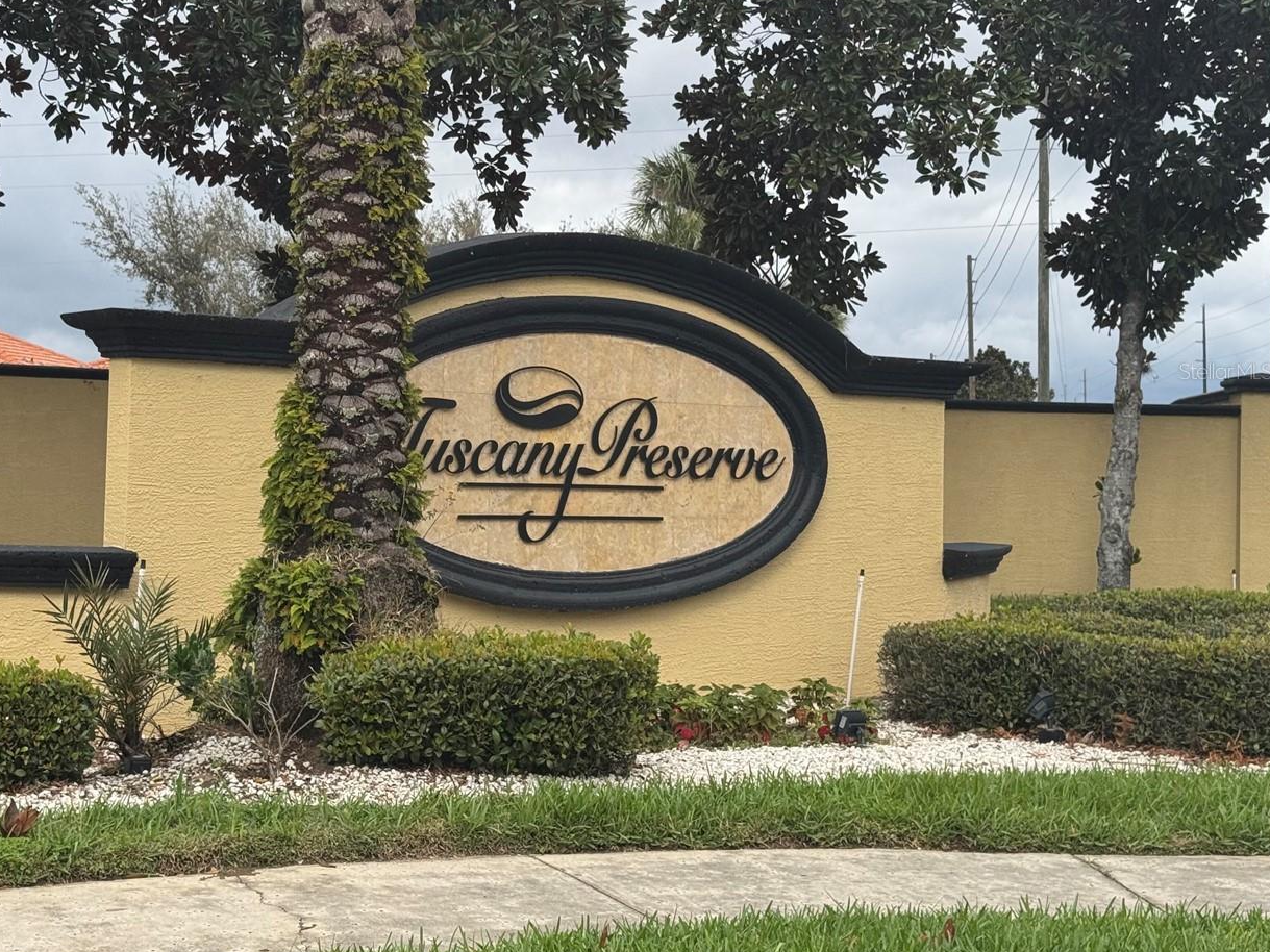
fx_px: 2311
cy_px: 371
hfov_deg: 30.5
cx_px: 444
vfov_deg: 23.2
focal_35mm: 63
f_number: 1.78
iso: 64
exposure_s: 1/2611
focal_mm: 6.76
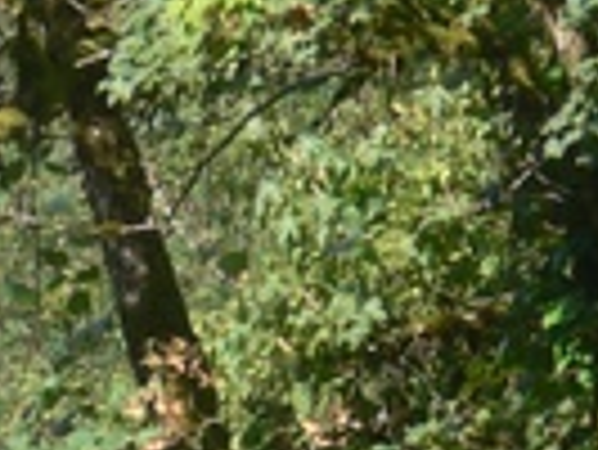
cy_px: -572
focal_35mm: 1657
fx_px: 28651
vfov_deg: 0.9
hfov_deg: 1.2
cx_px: -1614
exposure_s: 1/160
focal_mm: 46.3
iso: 80
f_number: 5.6
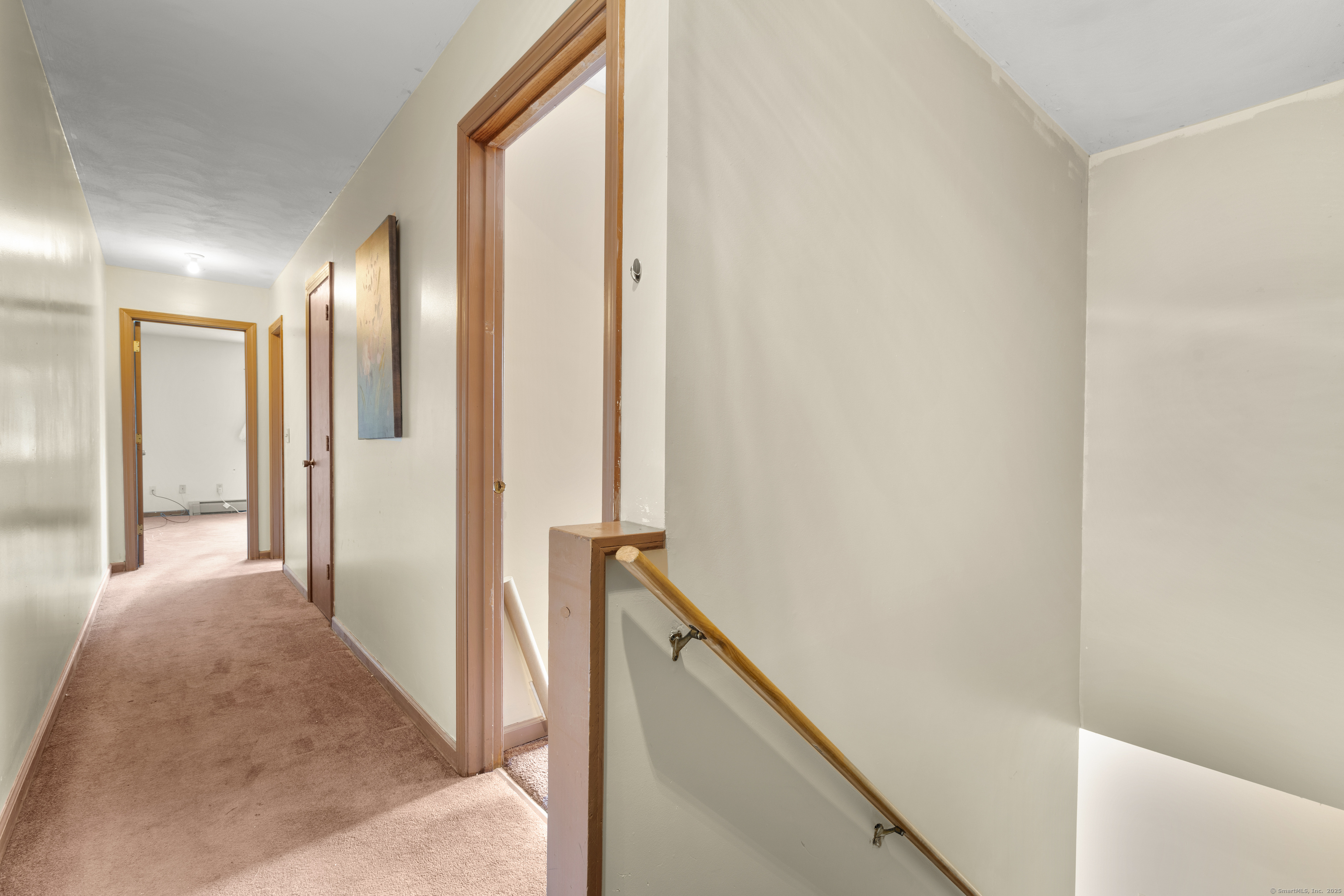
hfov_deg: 96.7
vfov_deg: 73.7
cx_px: 672
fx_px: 597
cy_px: 448
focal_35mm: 16
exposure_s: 6
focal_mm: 16
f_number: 9
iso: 200
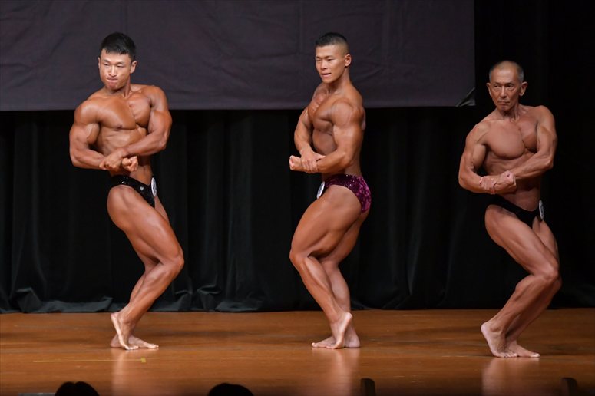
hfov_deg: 7.2
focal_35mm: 285
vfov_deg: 4.8
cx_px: 298
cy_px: 198
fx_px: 4708
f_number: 5.6
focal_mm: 190
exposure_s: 1/400
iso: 5000
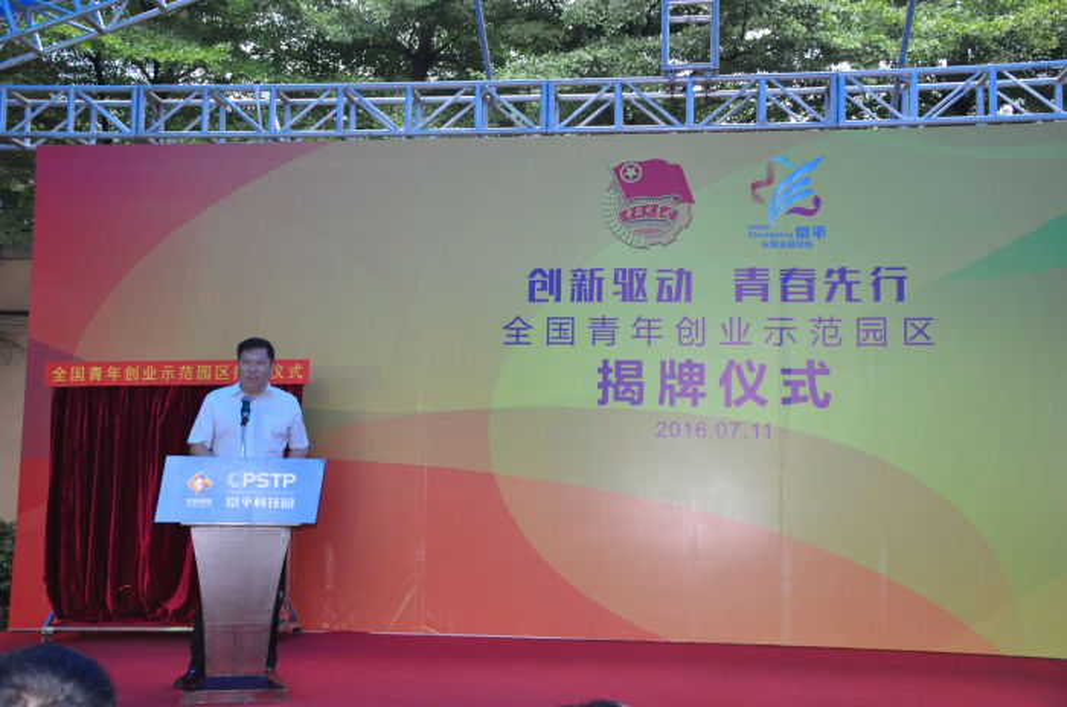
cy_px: 354
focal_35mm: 45
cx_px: 534
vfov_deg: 29.8
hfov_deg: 43.7
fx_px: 1331
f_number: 5
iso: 1600
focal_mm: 30
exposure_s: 1/100
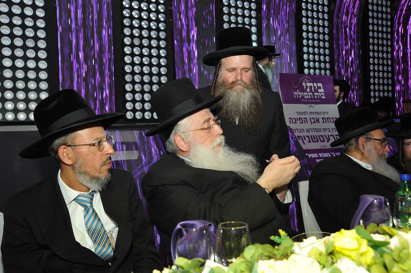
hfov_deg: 54.5
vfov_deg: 37.8
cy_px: 136
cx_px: 206
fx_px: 399
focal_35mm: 35
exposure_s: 1/160
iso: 1600
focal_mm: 35
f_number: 7.1
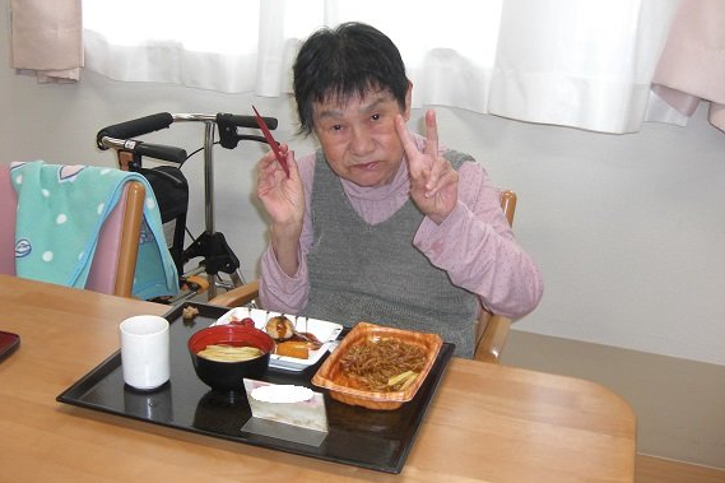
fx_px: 805
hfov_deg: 48.5
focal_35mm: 40
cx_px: 359
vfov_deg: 33.4
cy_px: 242
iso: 200
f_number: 2.8
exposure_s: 1/60
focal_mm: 7.9
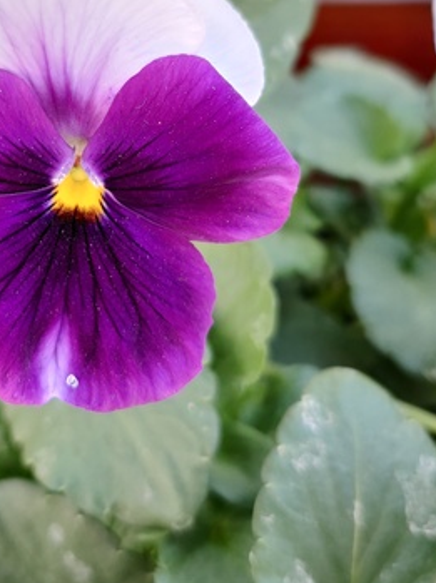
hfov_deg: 25.3
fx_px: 959
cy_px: 180
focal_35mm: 57
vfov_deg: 33.4
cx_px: 99
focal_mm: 4.75
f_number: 1.65
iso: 250
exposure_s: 1/100
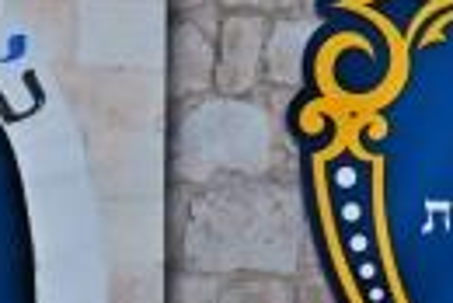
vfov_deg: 2.5
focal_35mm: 552
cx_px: -77
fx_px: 6954
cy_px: 681
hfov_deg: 3.7
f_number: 2.8
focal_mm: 70
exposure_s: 1/160
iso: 250
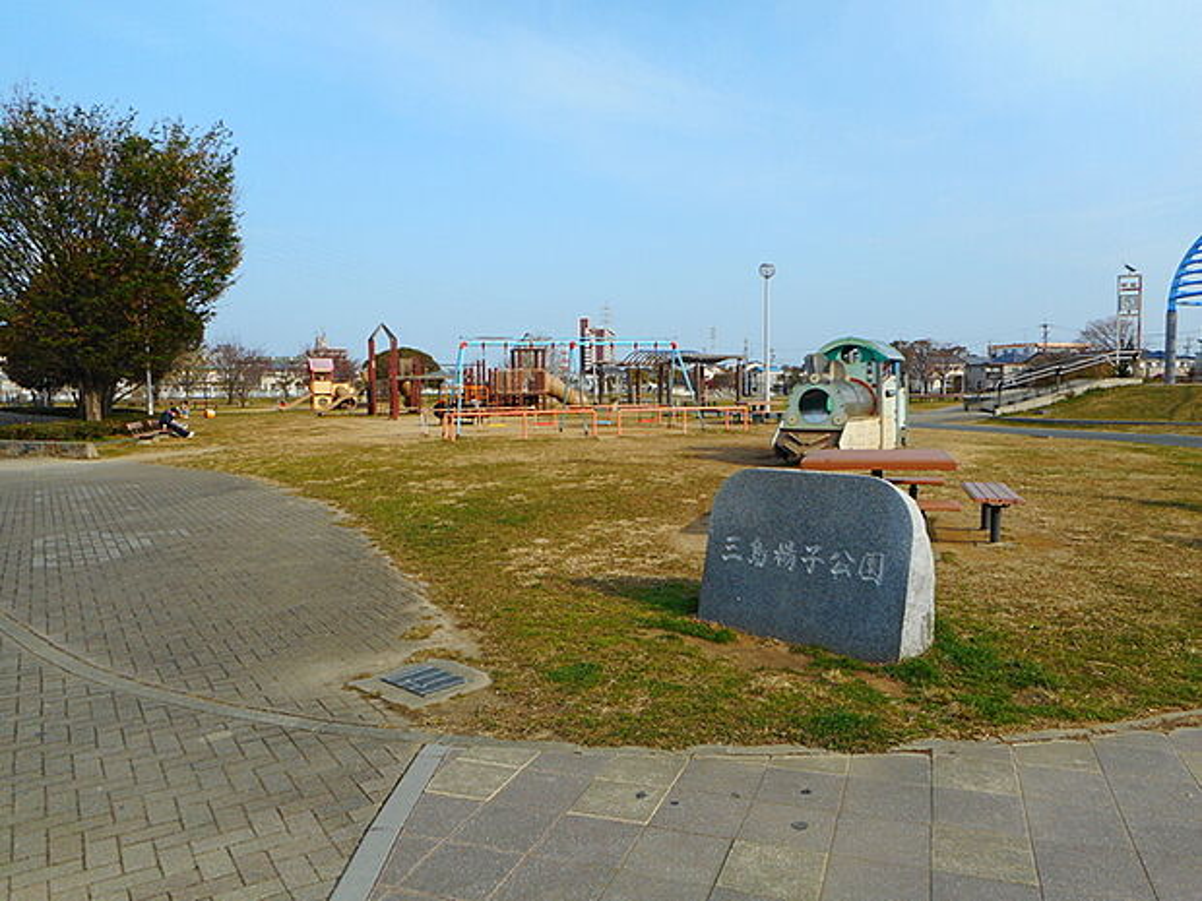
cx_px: 601
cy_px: 450
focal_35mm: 25
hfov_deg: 69.4
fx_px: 868
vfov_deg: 54.9
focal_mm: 4.5
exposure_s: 1/500
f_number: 3.7
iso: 80
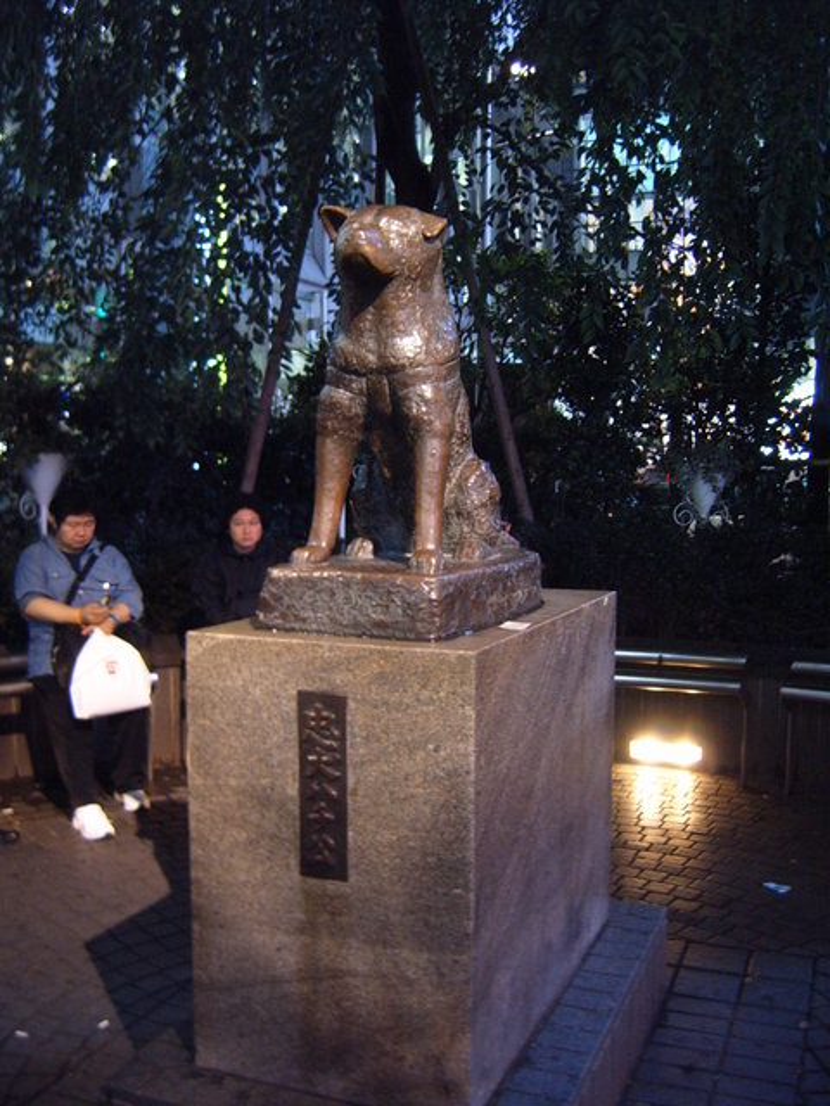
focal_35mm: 37
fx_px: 1183
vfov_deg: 50.1
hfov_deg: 38.7
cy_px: 553
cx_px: 415
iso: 141
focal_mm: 6.2
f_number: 2.9
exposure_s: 1/3
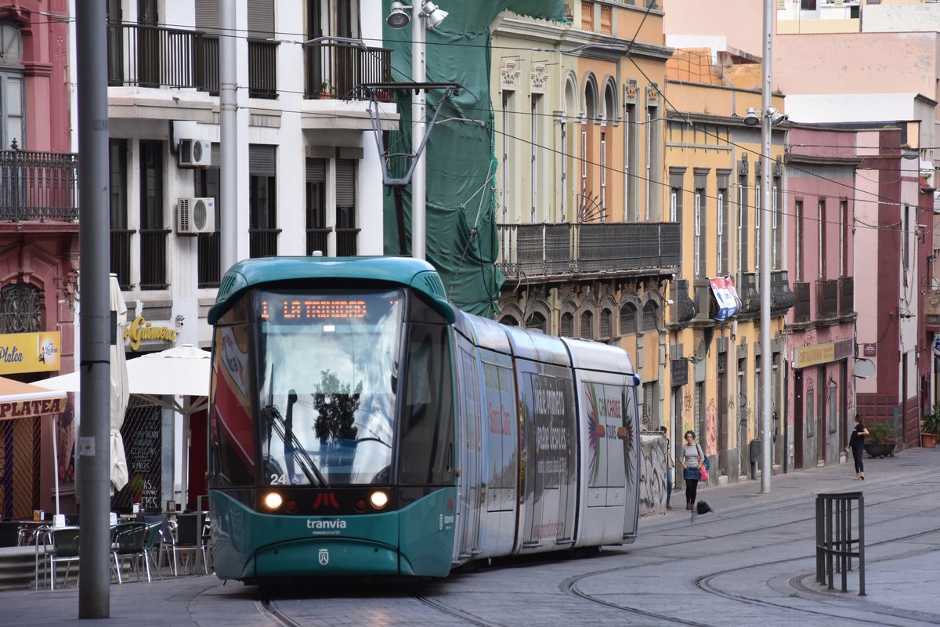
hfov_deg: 13.0
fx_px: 4112
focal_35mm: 158
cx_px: 470
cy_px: 314
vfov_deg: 8.7
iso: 400
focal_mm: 105
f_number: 6.3
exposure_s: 1/640
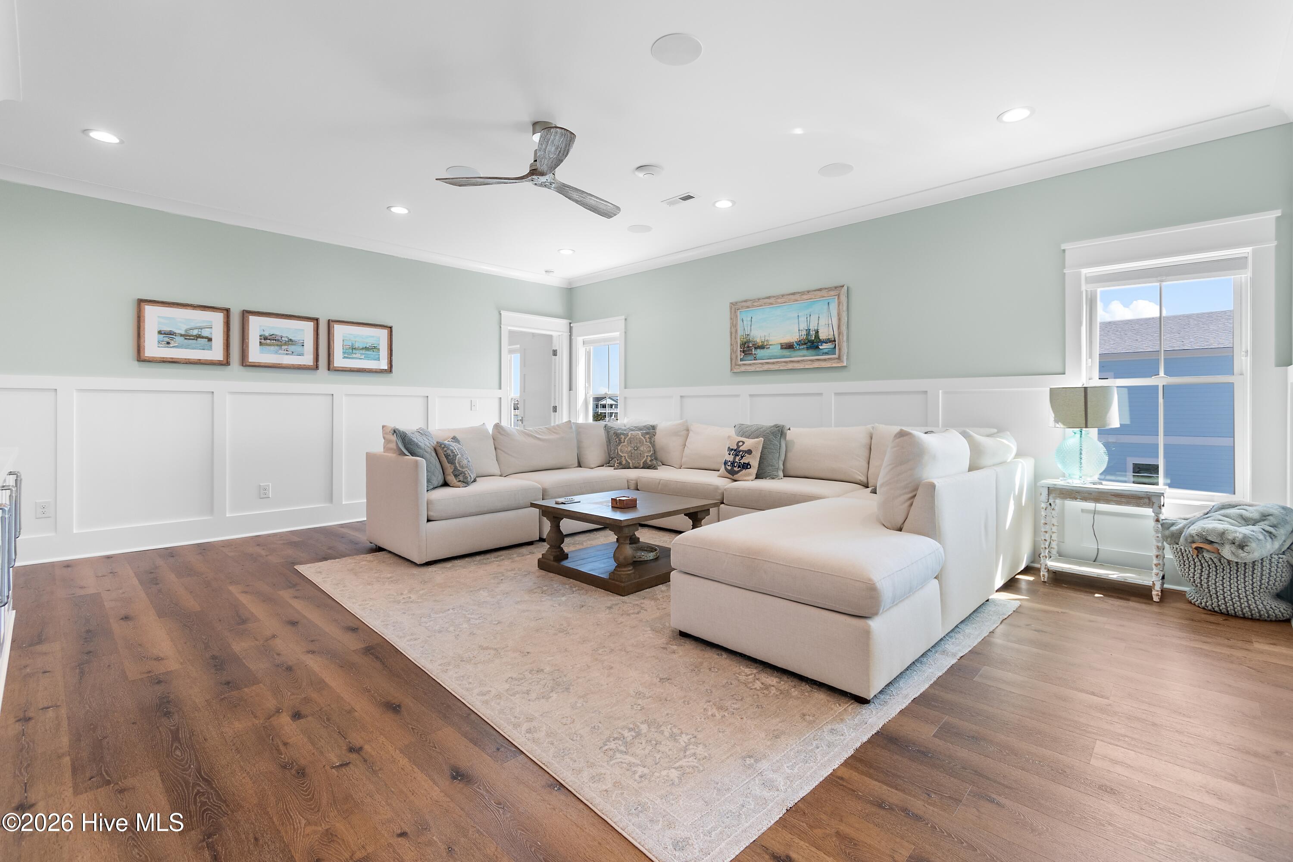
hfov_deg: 100.4
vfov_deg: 77.3
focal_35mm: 15
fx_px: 539
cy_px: 431
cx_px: 646
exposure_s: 1/20
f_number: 4.5
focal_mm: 10
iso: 100
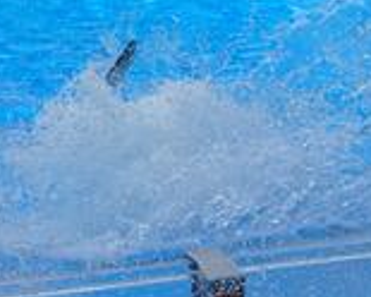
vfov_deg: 5.4
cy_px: 340
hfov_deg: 6.8
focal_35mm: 283
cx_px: 136
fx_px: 3107
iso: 200
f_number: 4.9
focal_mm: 18
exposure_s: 1/800
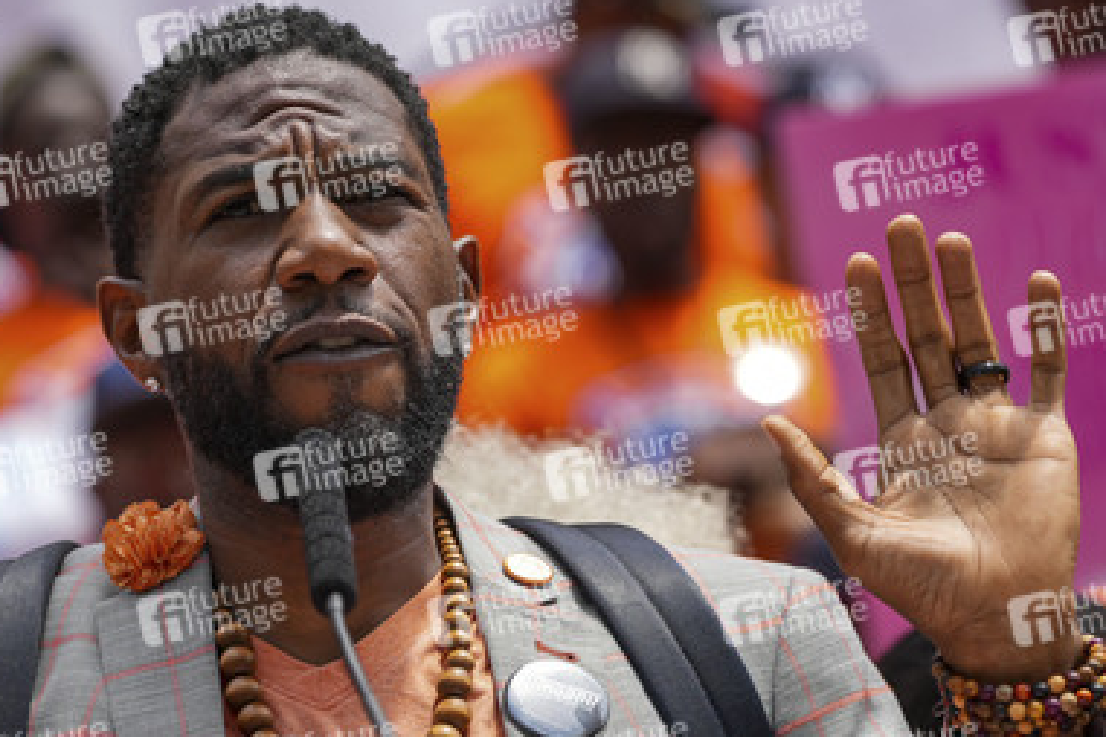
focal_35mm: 261
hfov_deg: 7.9
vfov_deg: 5.3
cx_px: 540
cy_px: 395
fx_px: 8018
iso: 200
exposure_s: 1/500
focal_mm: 221
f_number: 5.6
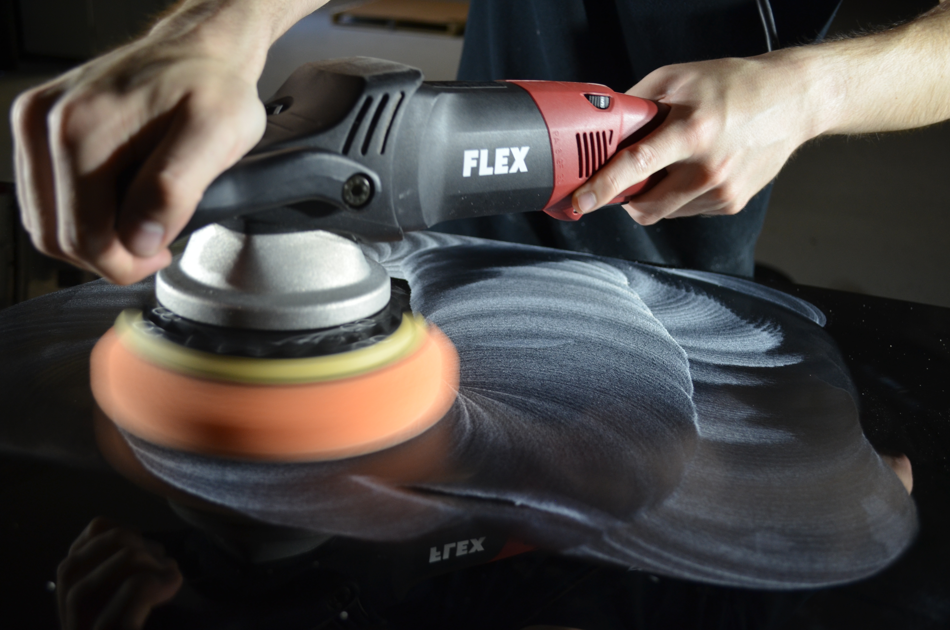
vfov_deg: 34.1
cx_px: 475
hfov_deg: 49.6
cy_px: 315
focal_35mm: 39
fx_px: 1027
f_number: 4.2
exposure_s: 1/60
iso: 400
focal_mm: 26
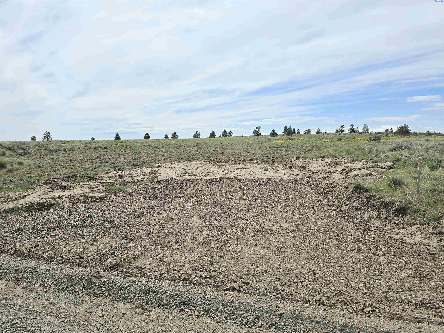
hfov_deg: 73.9
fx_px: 295
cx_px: 222
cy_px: 166
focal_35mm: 23
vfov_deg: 58.9
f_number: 1.7
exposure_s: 1/1667
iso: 12
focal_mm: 6.3
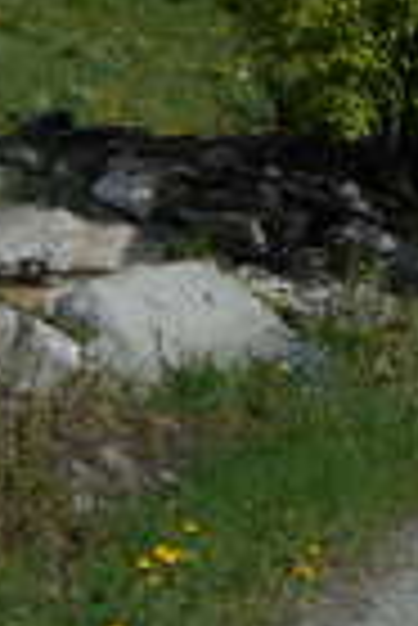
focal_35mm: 112
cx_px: 1133
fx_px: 1946
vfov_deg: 17.8
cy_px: -5
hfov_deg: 10.0
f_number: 3.7
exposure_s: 1/1000
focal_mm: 4.5
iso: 80
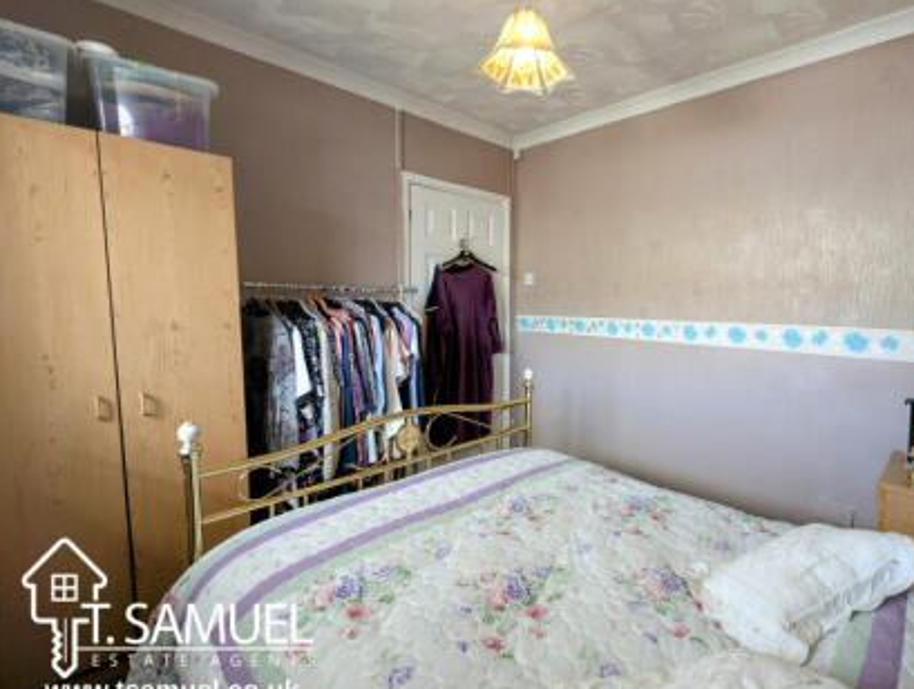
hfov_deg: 89.6
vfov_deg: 74.9
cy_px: 341
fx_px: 450
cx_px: 554
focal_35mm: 17
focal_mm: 2.23
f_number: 1.95
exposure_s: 1/20.1
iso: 54
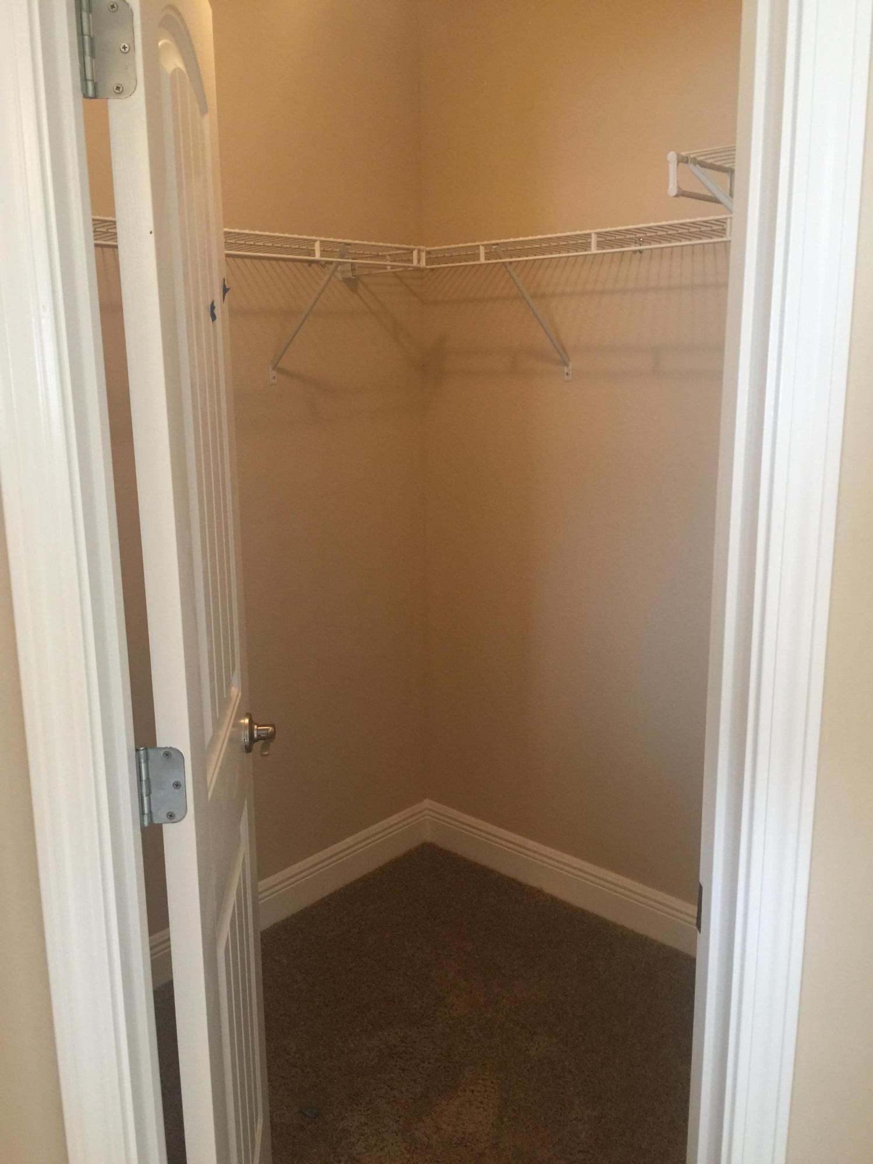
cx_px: 436
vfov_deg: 61.7
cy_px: 582
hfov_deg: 48.2
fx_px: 975
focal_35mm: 29
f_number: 2.2
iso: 64
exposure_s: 1/15
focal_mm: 4.15
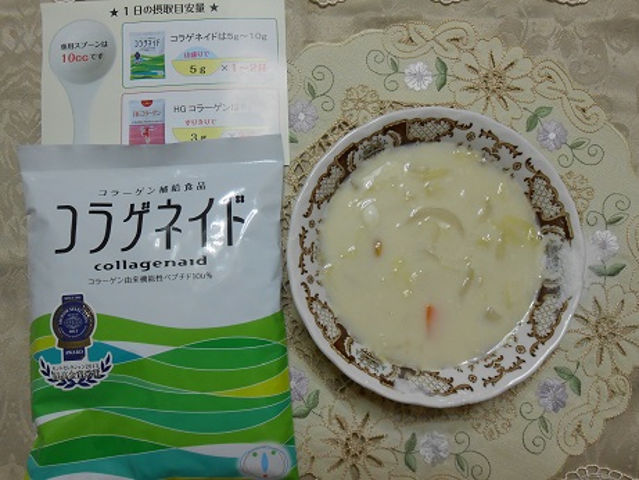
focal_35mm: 30
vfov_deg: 46.8
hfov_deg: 60.0
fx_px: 554
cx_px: 320
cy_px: 240
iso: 200
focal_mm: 5.3
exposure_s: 1/30
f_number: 3.8
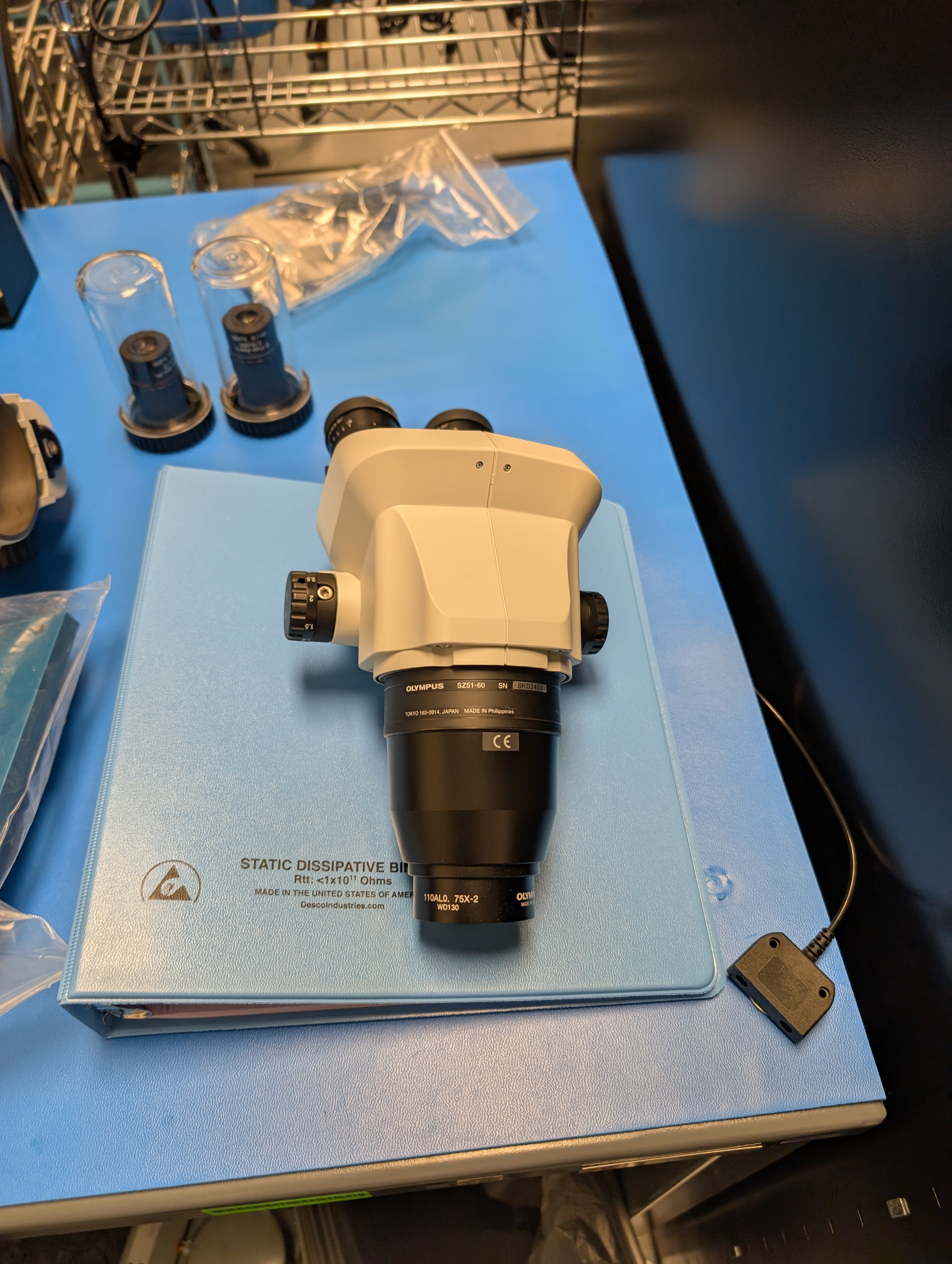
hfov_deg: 56.9
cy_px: 632
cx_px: 476
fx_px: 878
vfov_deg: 71.5
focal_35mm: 24
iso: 139
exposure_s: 1/120
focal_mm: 6.9
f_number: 1.68
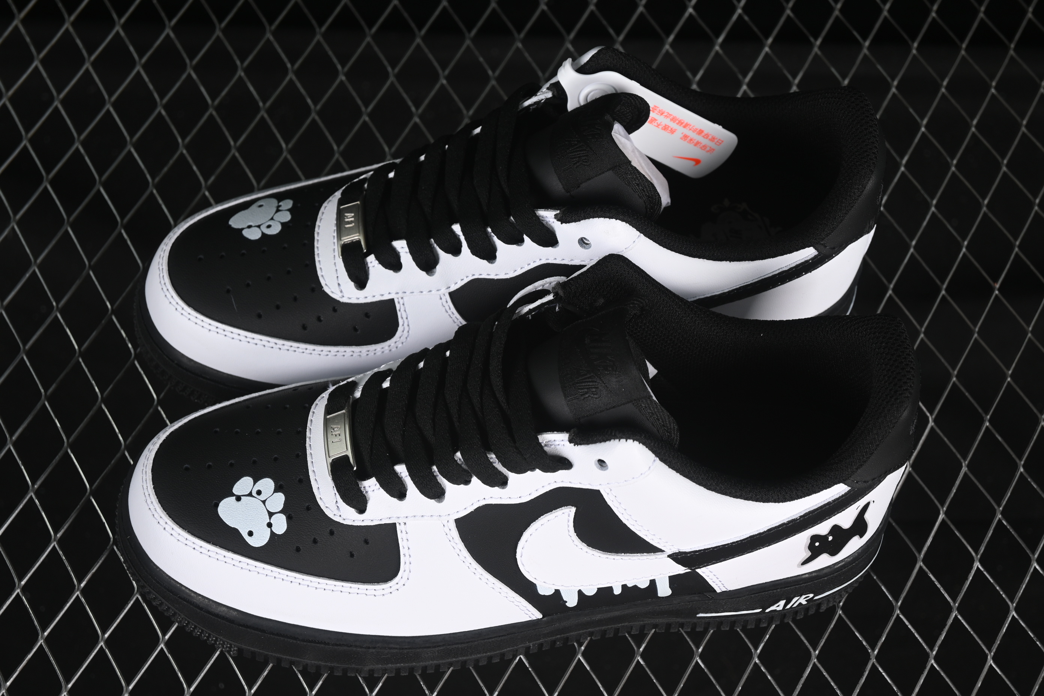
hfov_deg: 27.0
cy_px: 348
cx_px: 522
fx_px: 2175
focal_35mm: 75
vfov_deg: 18.2
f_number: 6.3
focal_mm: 50
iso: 160
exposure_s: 1/60
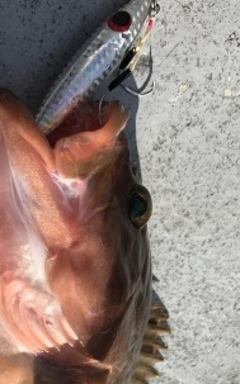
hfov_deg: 26.7
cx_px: 79
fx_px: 503
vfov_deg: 41.3
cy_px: 255
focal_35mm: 48
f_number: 1.8
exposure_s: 1/2398
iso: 20
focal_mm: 3.99
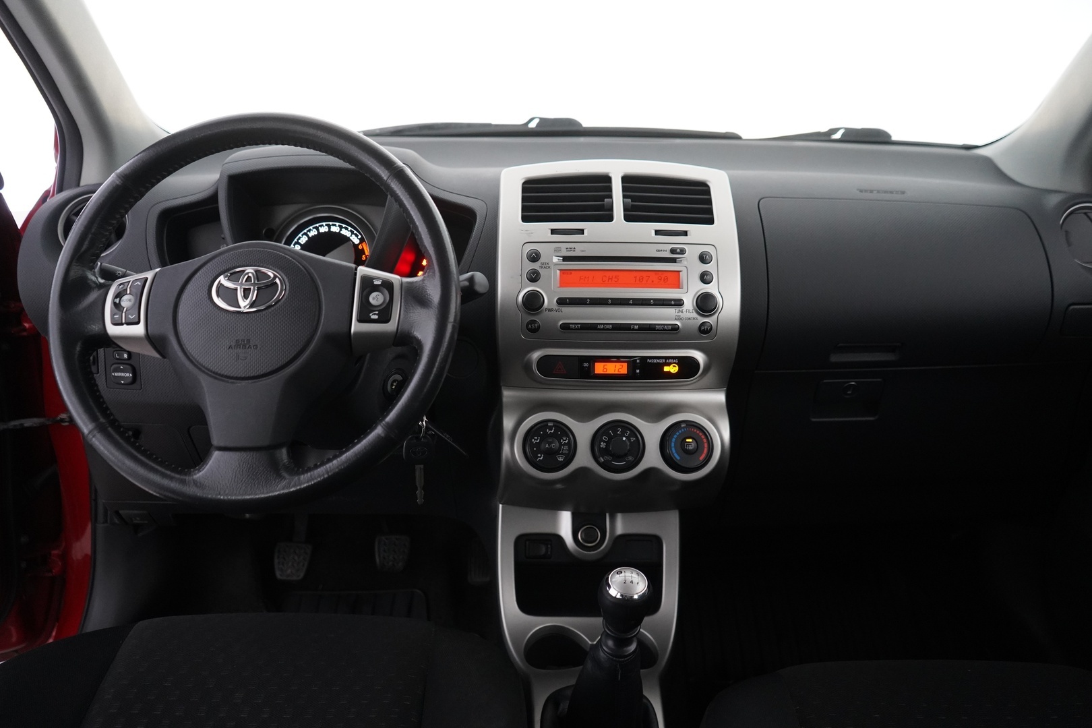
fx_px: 849
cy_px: 364
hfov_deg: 65.5
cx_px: 546
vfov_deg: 46.4
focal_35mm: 28
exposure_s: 1/60
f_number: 3.5
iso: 4000
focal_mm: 28
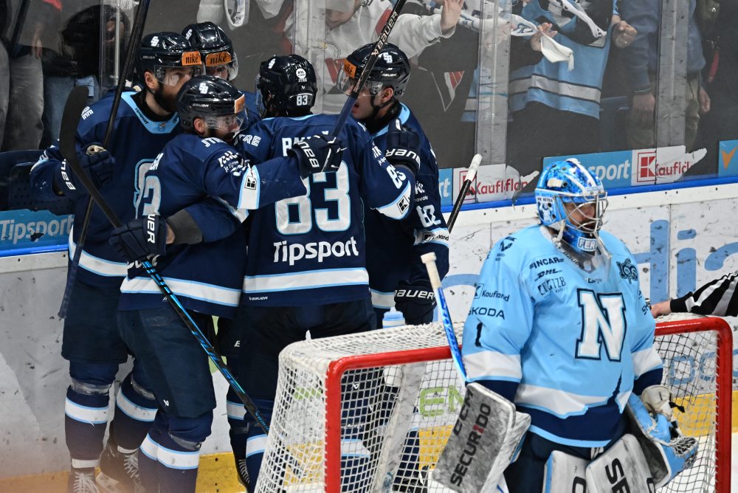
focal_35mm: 300
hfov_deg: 6.9
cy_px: 246
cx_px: 369
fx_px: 6153
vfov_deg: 4.6
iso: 5000
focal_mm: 300
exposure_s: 1/1000
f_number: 5.3
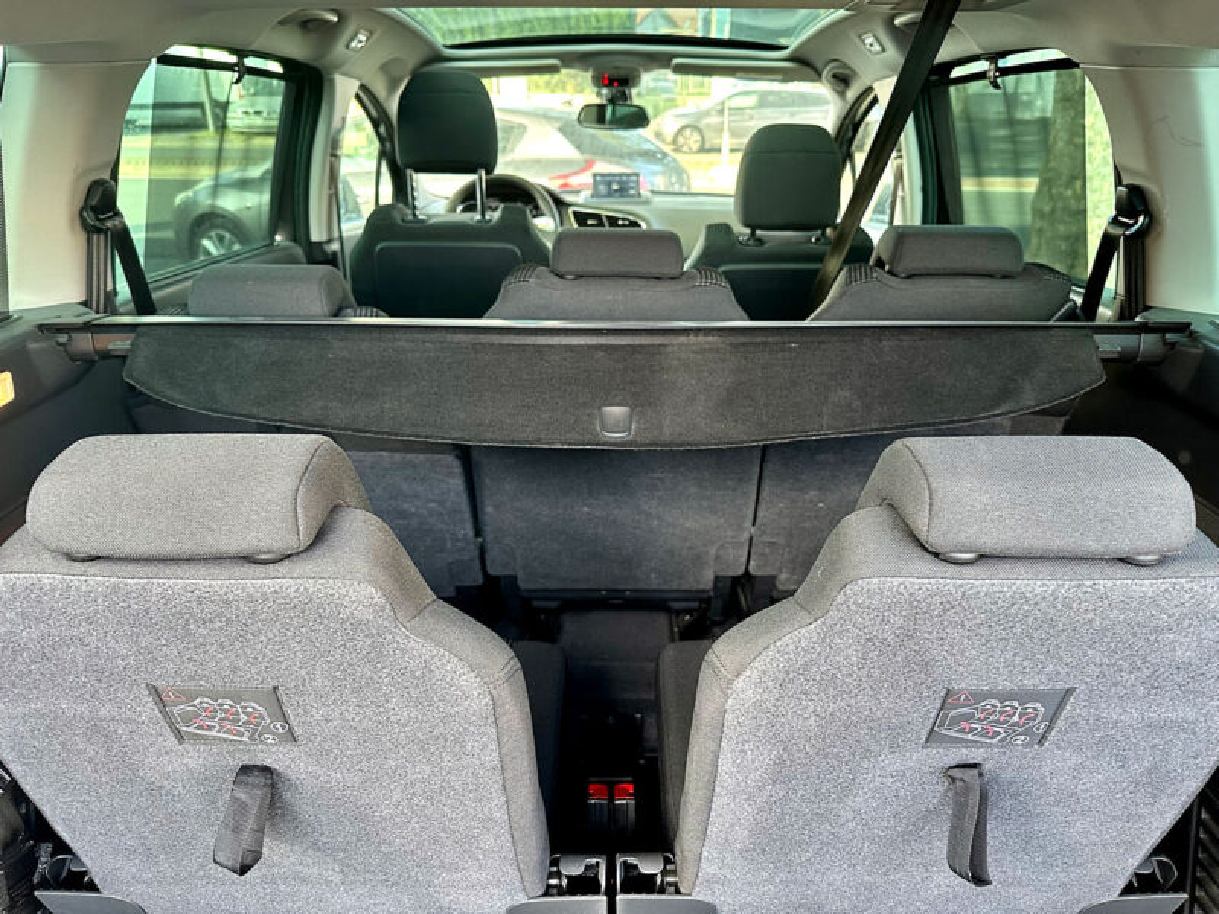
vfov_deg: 56.8
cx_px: 610
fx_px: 845
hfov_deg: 71.6
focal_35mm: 24
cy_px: 457
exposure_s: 1/105
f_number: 1.78
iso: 250
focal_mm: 6.86
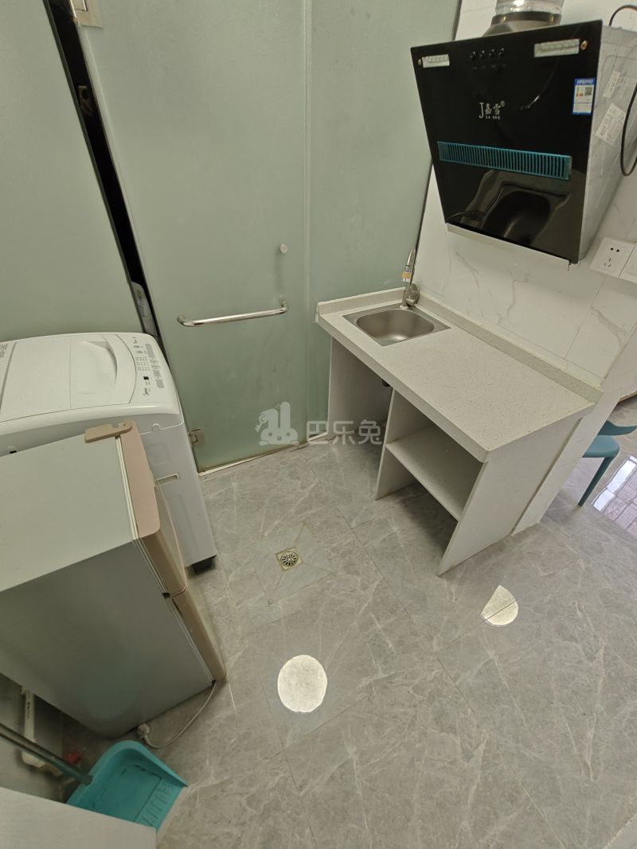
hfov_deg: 81.7
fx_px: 368
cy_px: 424
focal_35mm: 15
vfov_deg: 98.2
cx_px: 318
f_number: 2
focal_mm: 2.3
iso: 400
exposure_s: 1/40
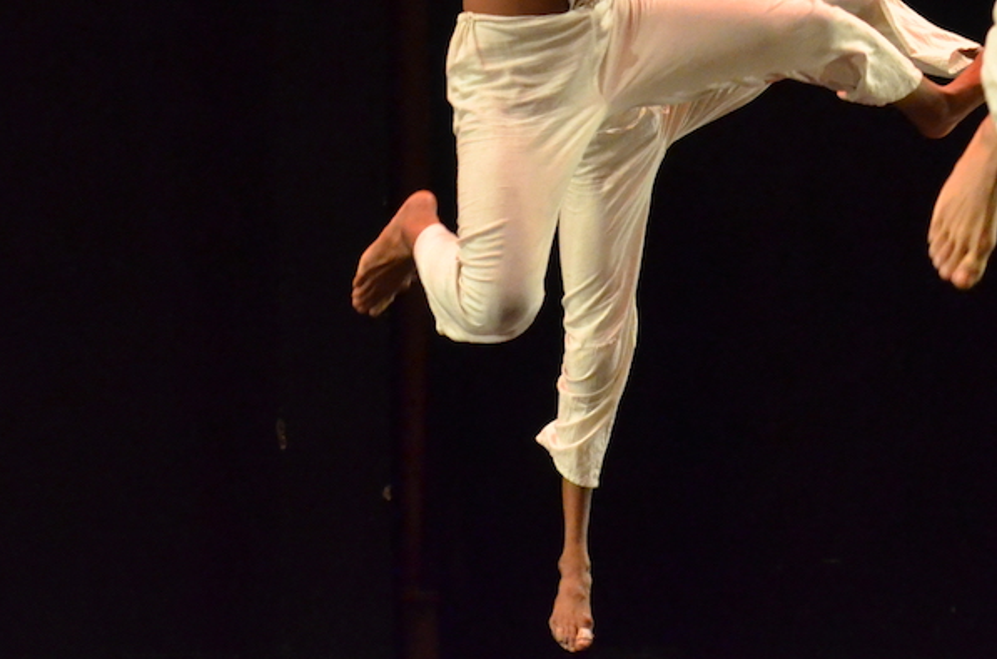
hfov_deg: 7.8
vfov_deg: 5.2
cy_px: -133
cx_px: 1181
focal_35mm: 264
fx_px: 7294
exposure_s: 1/320
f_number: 4
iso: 3200
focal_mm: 70
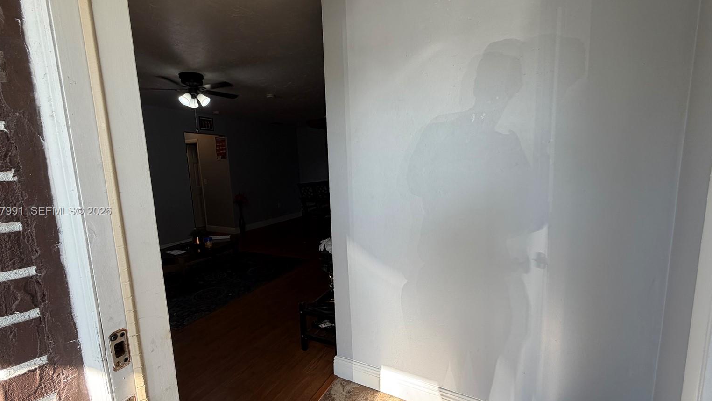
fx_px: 302
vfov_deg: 67.0
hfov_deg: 99.3
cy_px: 212
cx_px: 339
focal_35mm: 16
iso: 32
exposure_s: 1/120
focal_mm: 2.22
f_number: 2.2
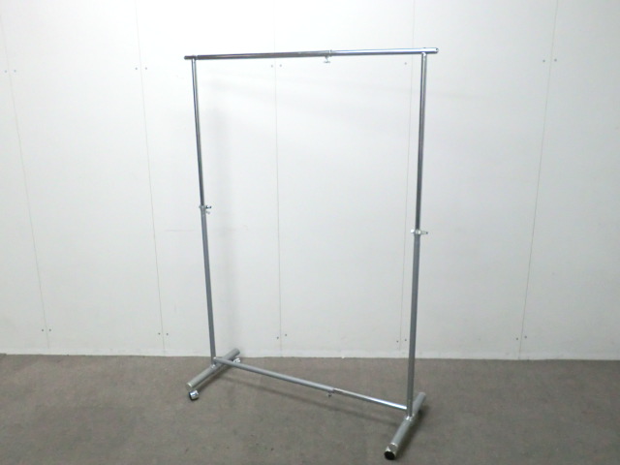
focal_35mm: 32
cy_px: 232
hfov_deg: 56.8
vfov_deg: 44.2
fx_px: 573
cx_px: 310
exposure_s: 1/60
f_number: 3.5
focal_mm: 5.8
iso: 640
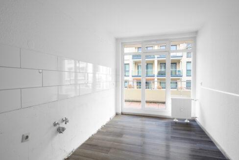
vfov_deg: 63.3
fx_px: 130
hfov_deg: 85.4
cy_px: 80
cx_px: 120
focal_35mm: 20
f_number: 9
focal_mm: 19.5
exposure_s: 1/30
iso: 250
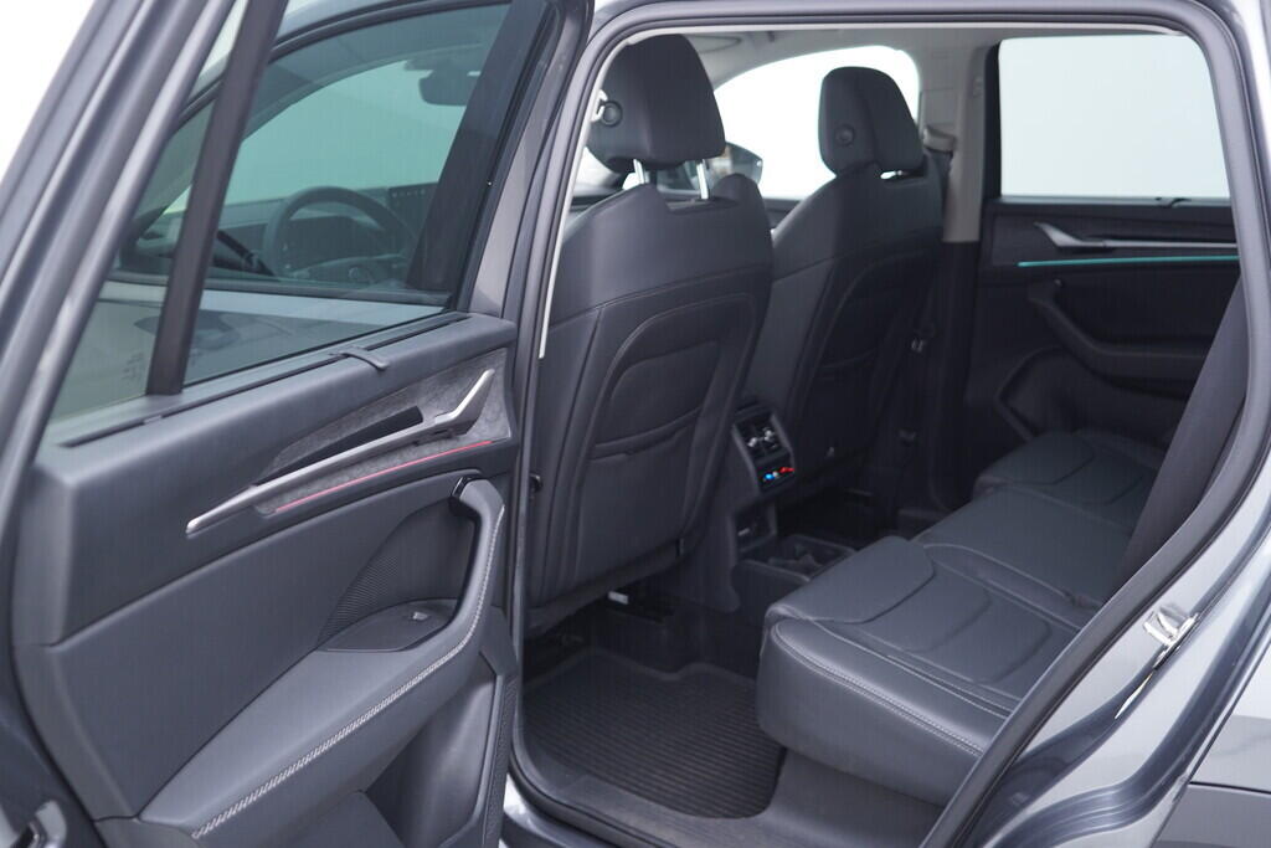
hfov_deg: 53.1
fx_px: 1271
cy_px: 424
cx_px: 636
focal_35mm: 36
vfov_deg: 36.9
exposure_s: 1/40
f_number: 2.8
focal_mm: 24
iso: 250
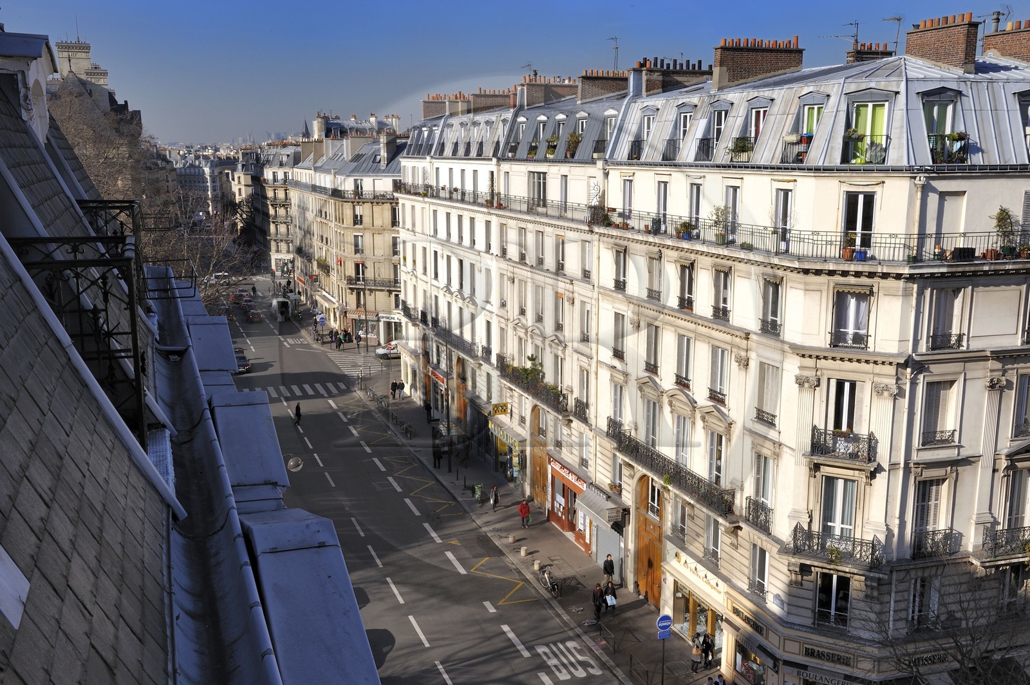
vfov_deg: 38.8
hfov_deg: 55.8
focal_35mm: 34
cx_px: 515
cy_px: 342
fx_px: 972
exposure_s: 1/160
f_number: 20
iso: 400
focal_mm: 34
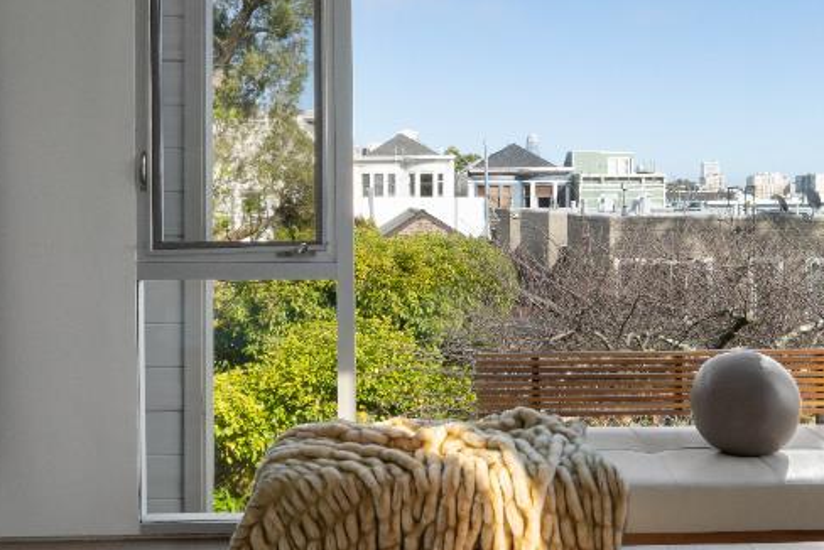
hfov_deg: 45.4
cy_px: 233
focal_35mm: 43
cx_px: 417
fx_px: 985
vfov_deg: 31.2
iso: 200
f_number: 16
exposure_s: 1/15
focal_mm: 14
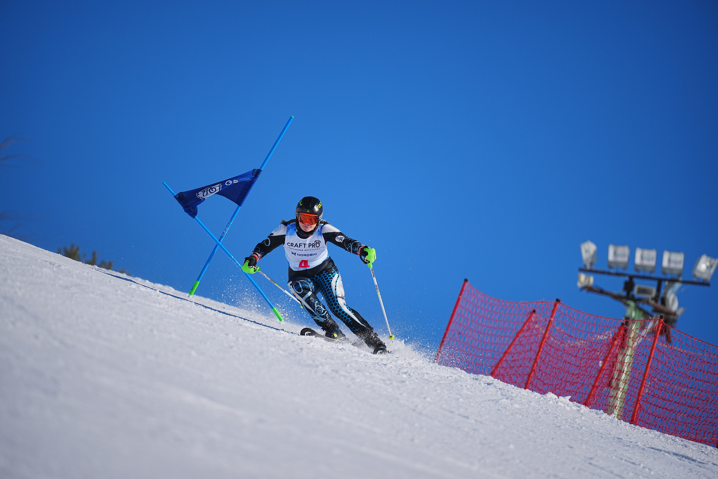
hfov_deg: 10.3
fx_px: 3989
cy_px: 240
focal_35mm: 200
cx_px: 359
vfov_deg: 6.9
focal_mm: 200
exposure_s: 1/5000
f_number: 2.8
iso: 100
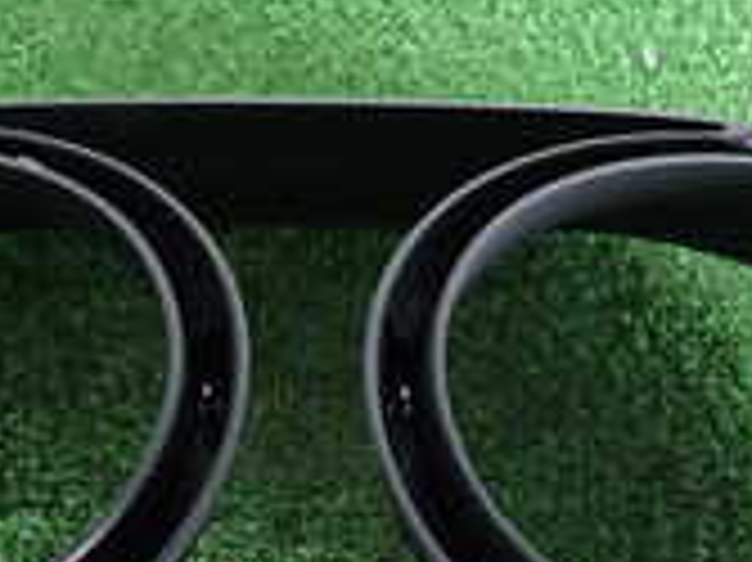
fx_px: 1954
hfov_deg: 21.7
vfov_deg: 15.8
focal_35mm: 90
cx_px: 288
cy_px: 665
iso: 160
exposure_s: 1/60
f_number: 2
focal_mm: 4.5
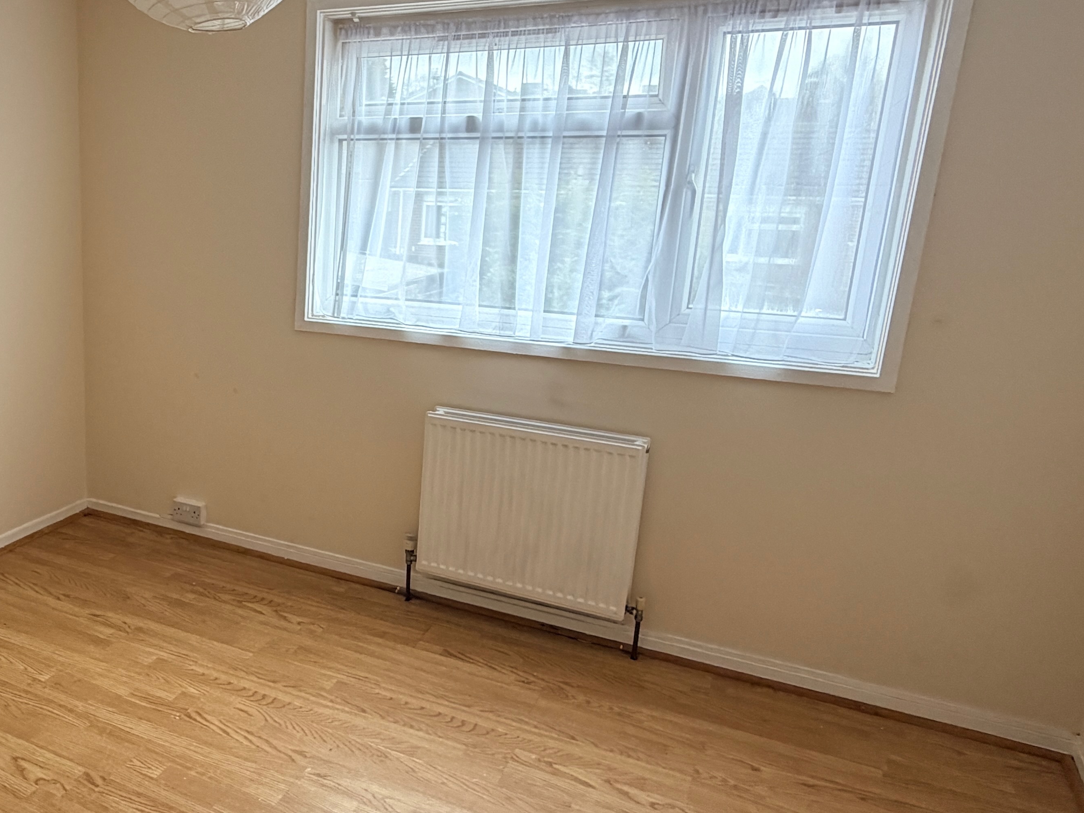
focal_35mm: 30
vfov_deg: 46.8
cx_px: 222
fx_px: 939
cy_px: 402
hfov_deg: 55.8
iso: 100
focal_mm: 2.22
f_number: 2.2
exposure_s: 1/121
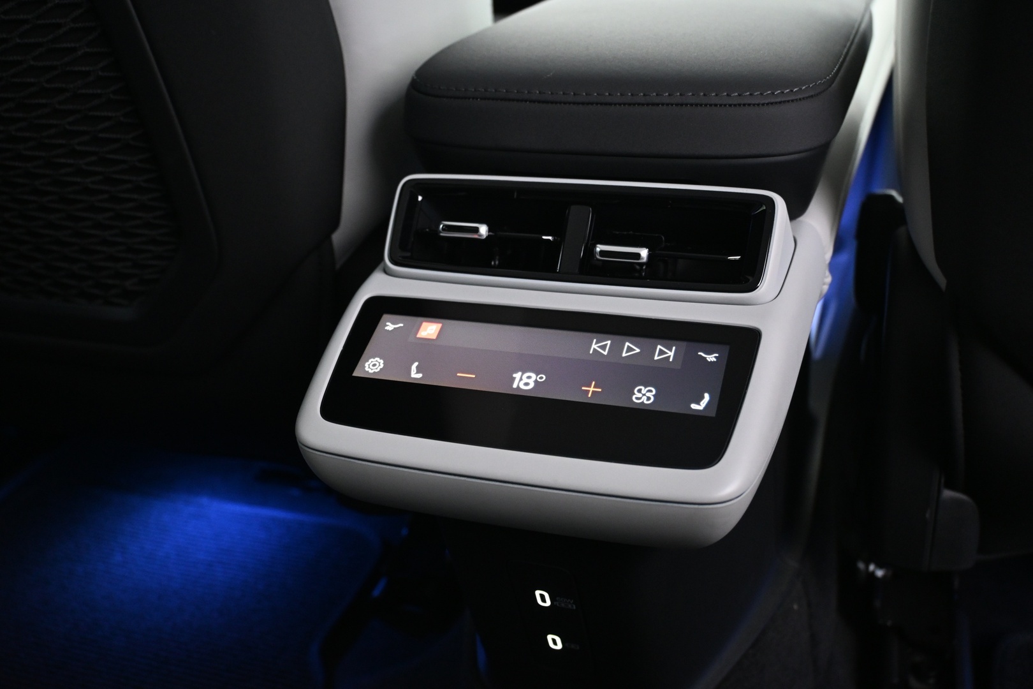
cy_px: 344
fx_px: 990
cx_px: 516
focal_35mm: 34
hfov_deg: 55.1
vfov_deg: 38.4
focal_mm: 23
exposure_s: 1/8
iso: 1600
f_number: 4.2
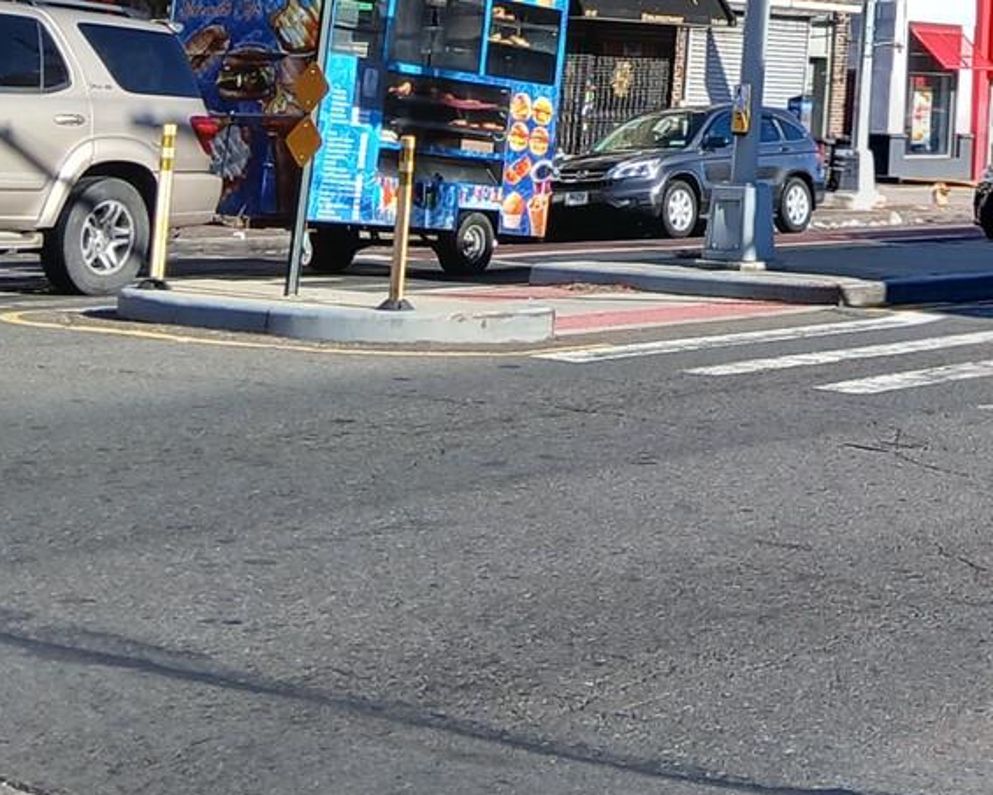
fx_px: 2704
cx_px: 1148
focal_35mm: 92
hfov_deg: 19.7
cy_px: -464
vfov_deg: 15.2
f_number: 1.8
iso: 20
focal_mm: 3.98
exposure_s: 1/479
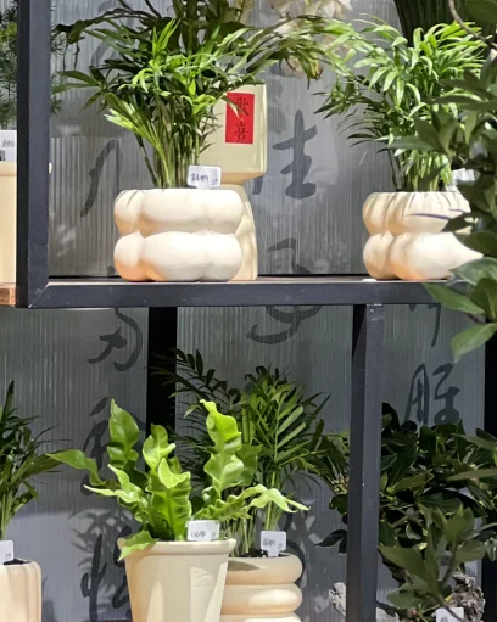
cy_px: 695
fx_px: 3903
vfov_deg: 9.0
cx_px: 266
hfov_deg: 7.3
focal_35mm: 212
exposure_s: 1/33
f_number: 2.8
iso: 160
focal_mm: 9
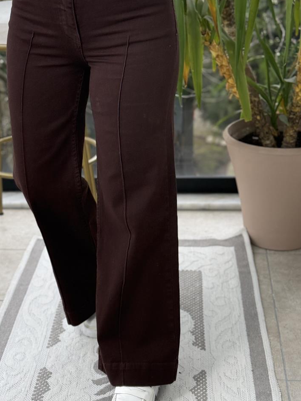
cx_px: 104
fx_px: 788
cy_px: 216
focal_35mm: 68
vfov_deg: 28.5
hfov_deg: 21.5
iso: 125
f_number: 1.78
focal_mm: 6.76
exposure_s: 1/173
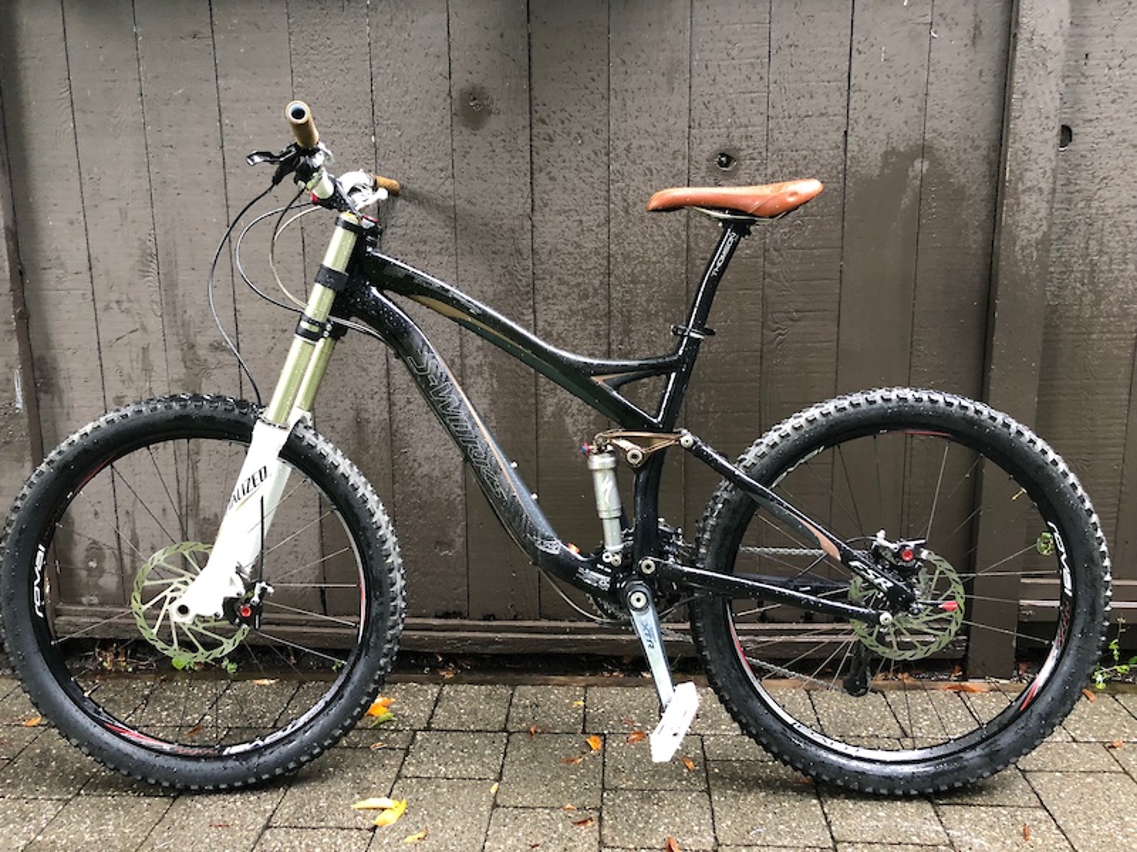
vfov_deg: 49.7
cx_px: 568
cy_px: 426
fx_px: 920
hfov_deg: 63.4
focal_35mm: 28
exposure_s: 1/15
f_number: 1.8
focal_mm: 4
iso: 80
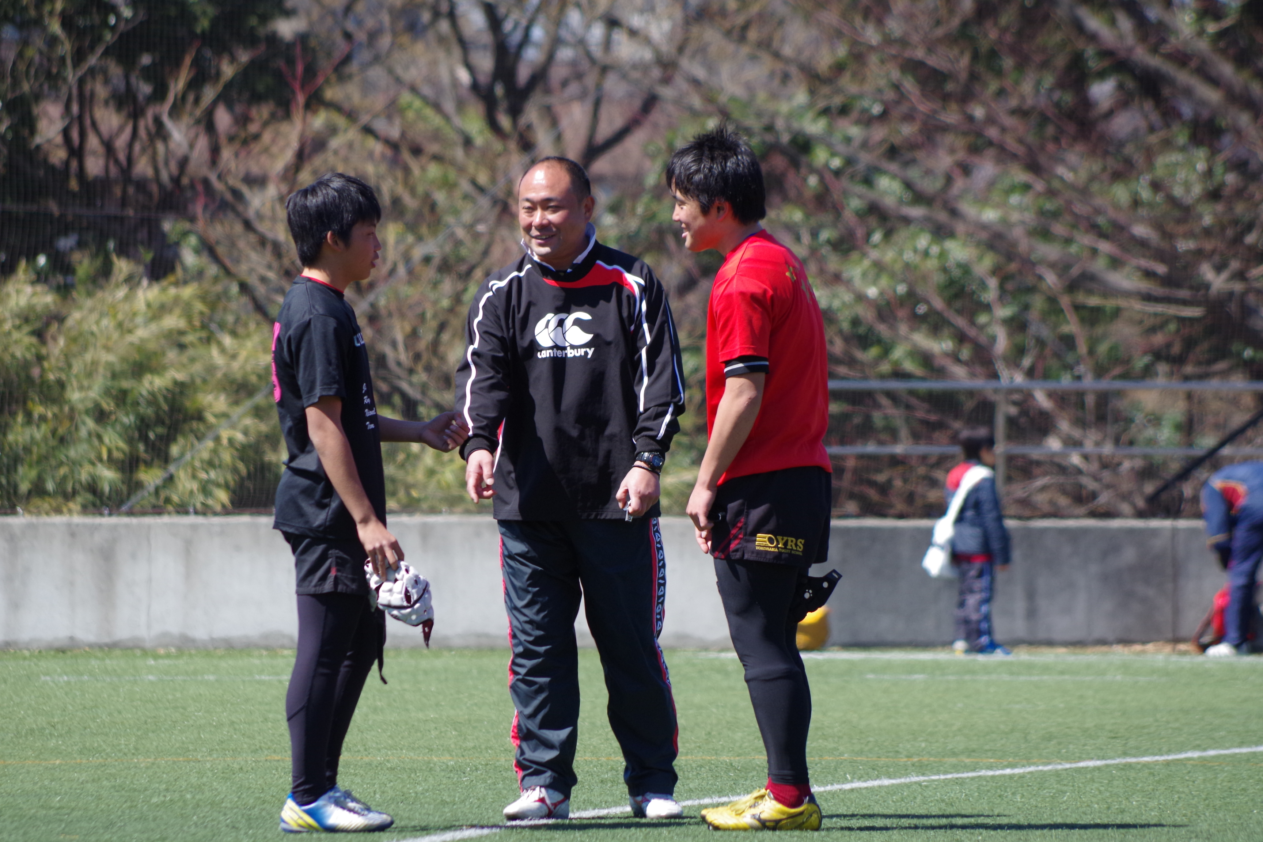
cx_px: 632
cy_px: 421
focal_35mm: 390
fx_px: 13681
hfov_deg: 5.3
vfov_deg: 3.5
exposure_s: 1/800
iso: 400
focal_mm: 260
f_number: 7.1
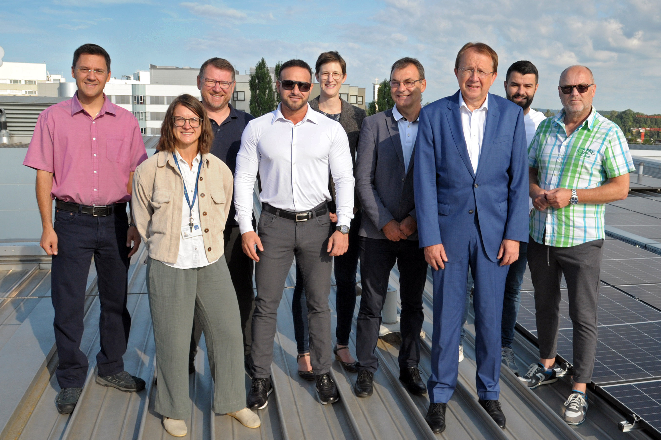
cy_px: 237
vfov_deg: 35.0
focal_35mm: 38
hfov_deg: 50.0
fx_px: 697
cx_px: 432
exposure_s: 1/640
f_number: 11
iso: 800
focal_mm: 24
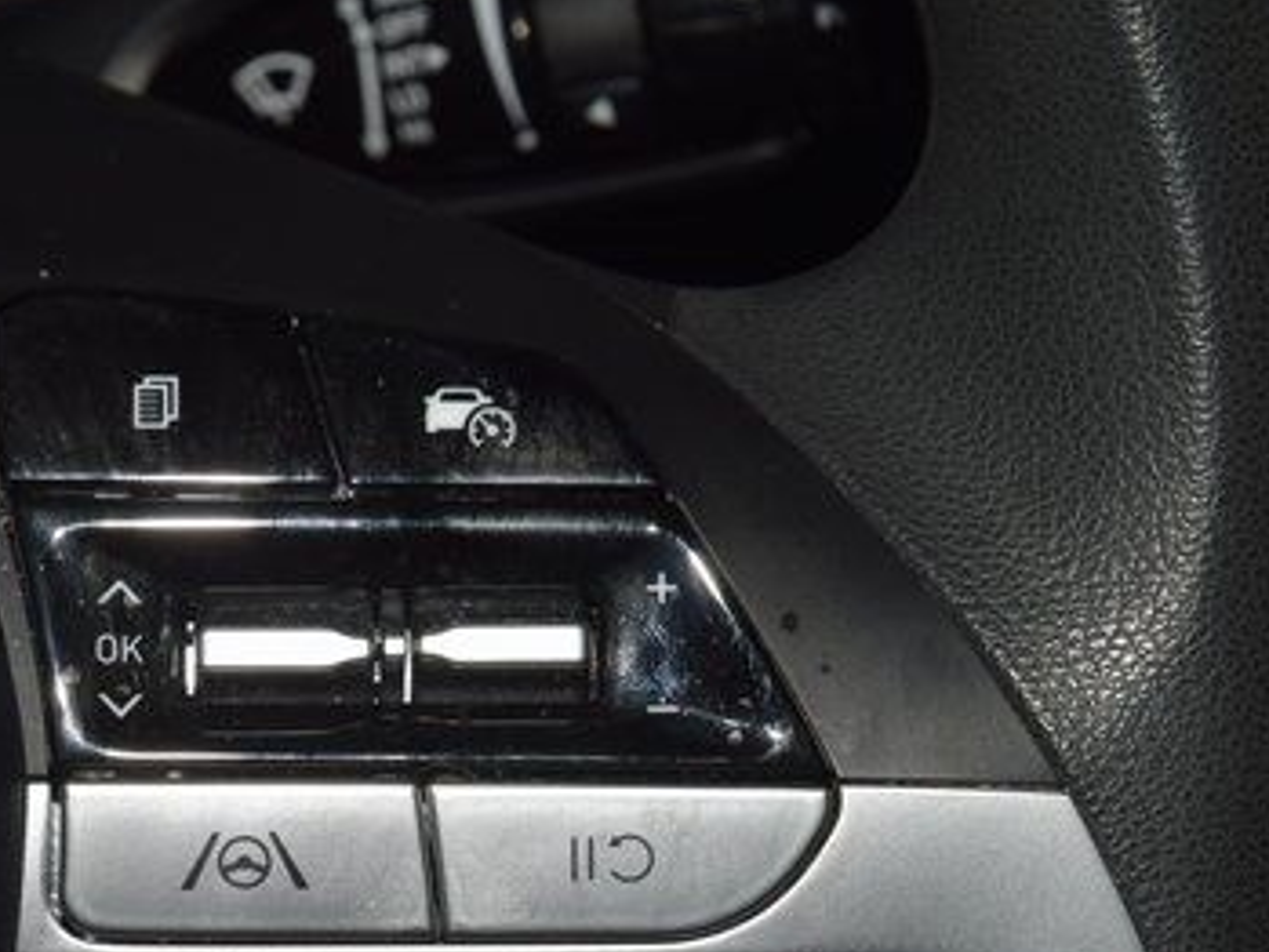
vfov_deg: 8.0
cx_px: 298
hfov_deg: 10.7
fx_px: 6784
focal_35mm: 185
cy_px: 561
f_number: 8
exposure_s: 1/125
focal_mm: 70
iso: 100
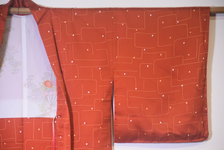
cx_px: 112
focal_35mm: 158
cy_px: 75
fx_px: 980
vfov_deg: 8.7
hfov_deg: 13.0
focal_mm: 105
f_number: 5.6
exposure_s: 1/60
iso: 900
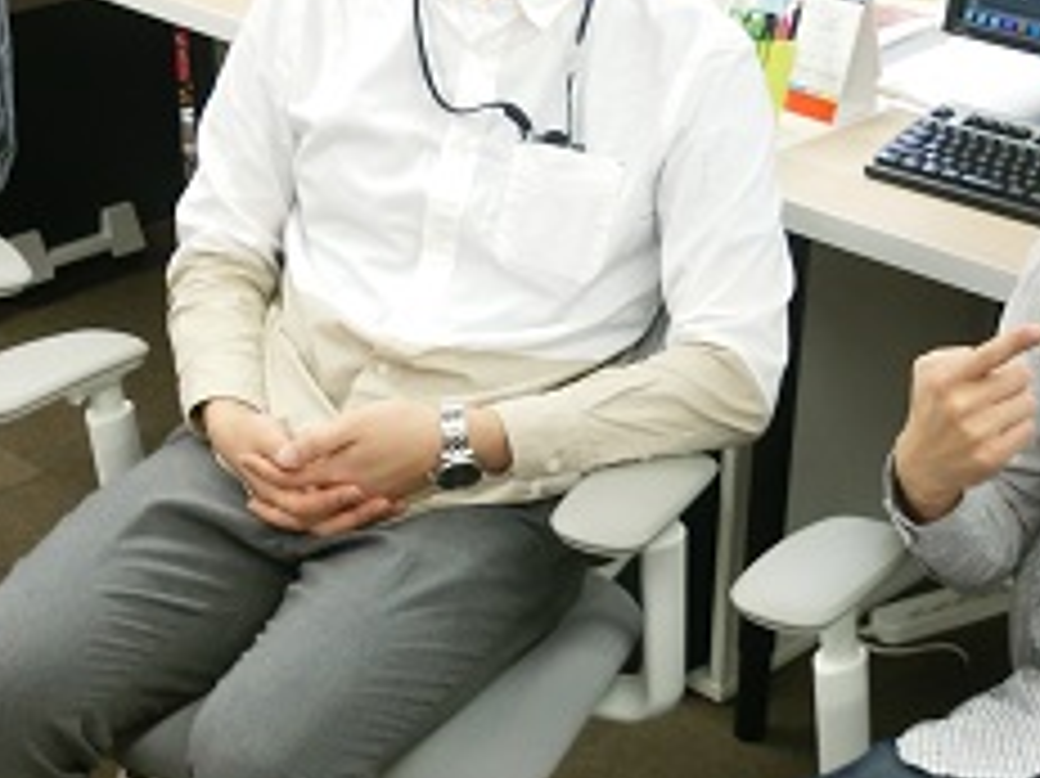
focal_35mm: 72
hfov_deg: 27.0
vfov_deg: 20.4
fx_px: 2162
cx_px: 594
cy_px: 450
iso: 85
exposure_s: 1/30
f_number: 2
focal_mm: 4.8
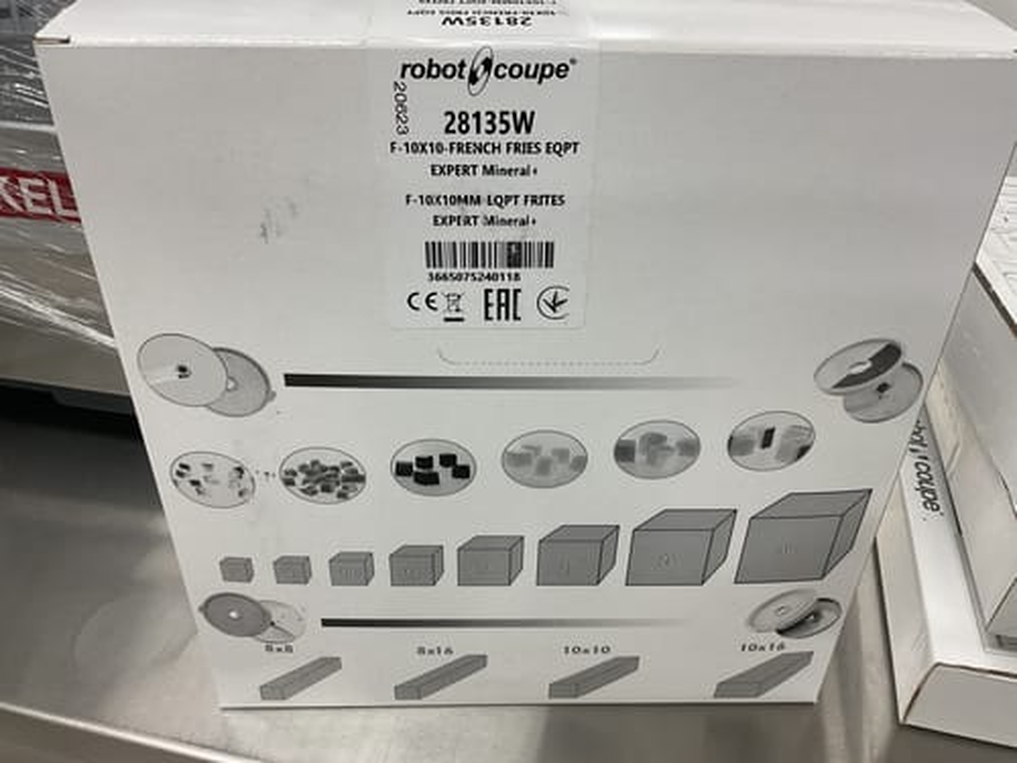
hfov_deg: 61.7
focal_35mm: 29
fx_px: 852
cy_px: 382
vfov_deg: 48.2
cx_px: 508
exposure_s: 1/100
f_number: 1.8
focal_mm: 3
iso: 50
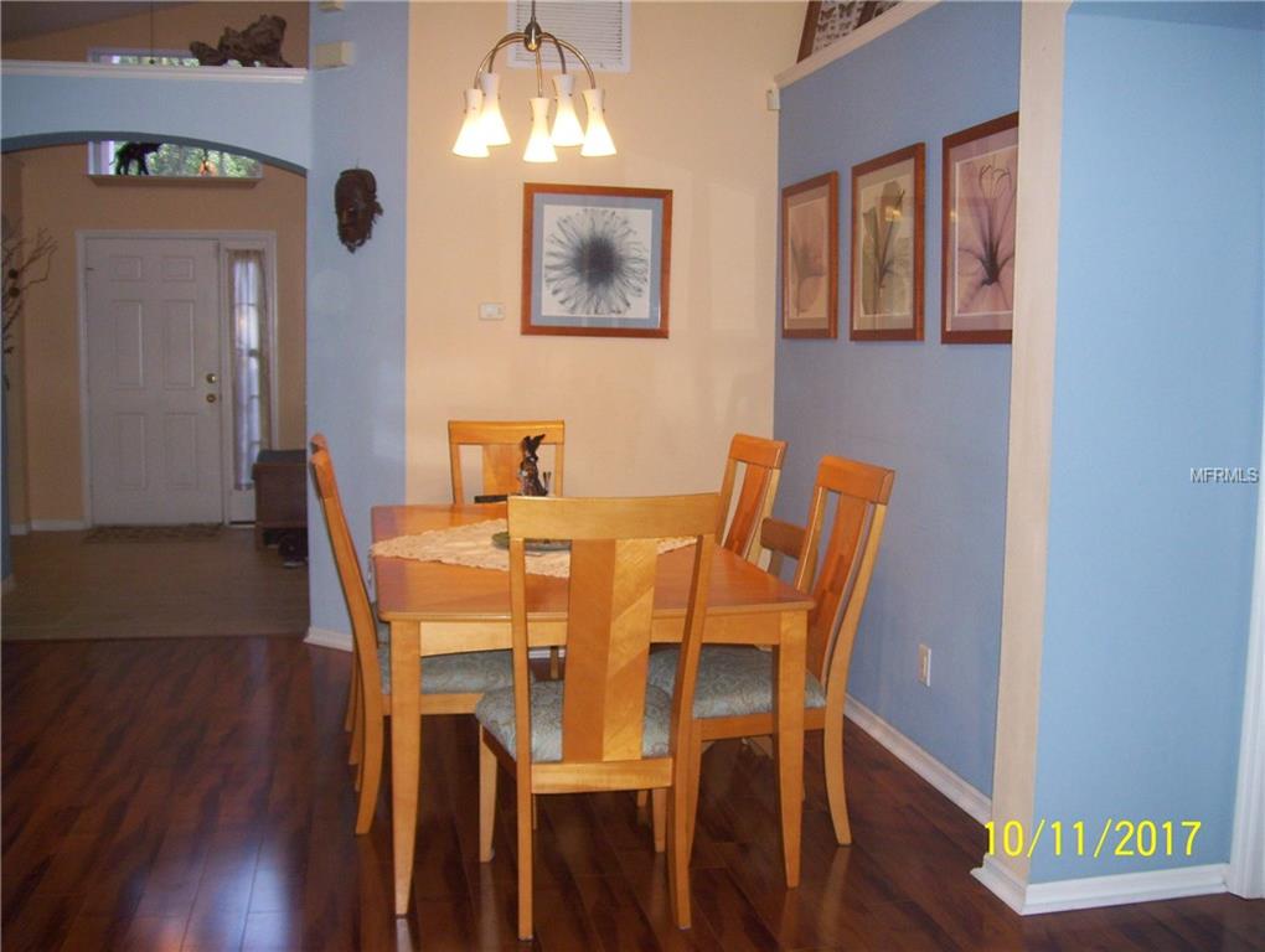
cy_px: 476
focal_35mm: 36
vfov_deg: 39.7
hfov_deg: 51.3
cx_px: 632
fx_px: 1317
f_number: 2.7
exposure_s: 1/60
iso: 200
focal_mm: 6
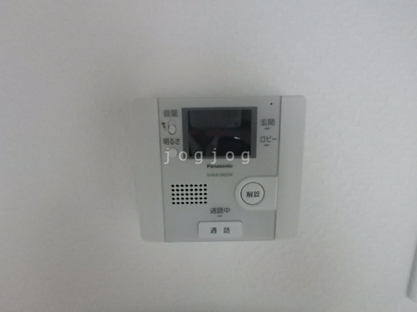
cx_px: 208
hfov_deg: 79.0
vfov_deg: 63.4
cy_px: 156
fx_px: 253
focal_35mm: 21
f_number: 3.5
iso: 1250
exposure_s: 1/30
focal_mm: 3.7
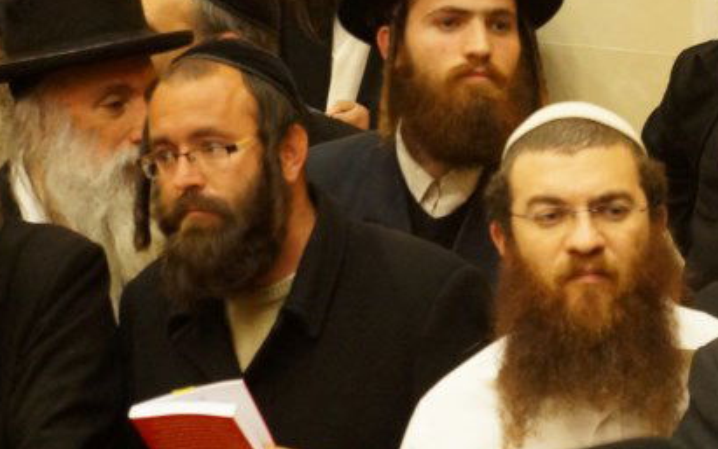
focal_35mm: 209
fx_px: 4095
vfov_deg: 6.3
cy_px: 416
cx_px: 589
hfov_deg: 10.0
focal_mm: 55
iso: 2500
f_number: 5.6
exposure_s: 1/100
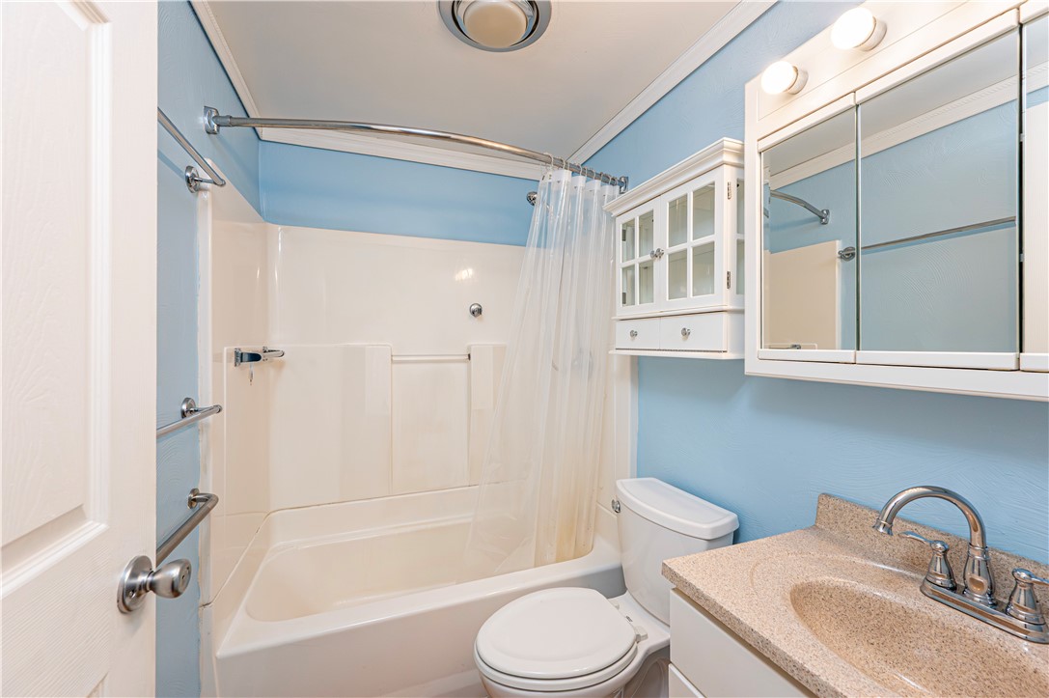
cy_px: 349
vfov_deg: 81.1
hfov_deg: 104.3
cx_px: 524
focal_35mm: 14
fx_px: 408
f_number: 8
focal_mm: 14
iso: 2500
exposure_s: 1/200
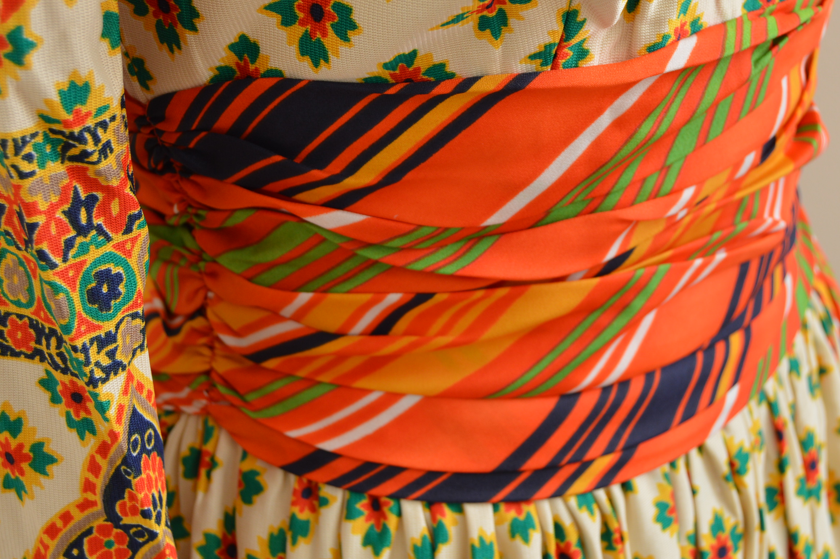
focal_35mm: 74
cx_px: 422
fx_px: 1725
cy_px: 268
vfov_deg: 18.4
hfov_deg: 27.4
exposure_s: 1/100
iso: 200
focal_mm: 38
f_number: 5
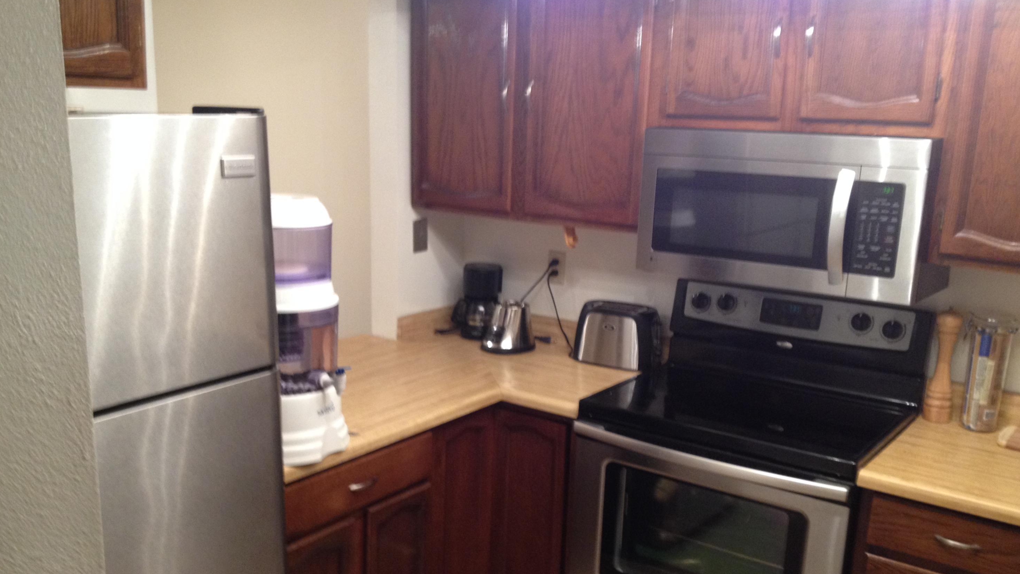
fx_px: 1055
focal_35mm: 39
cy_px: 360
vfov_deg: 30.3
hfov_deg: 51.6
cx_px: 508
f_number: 2.4
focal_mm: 4.28
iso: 160
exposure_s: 1/20
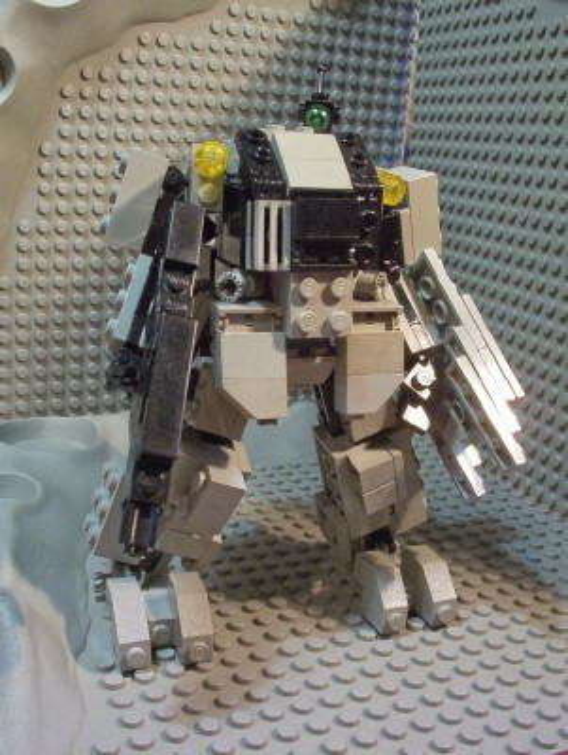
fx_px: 851
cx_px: 284
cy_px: 378
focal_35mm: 39
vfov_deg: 47.8
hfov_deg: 36.9
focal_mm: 6
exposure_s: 1/8
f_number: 4.5
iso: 200
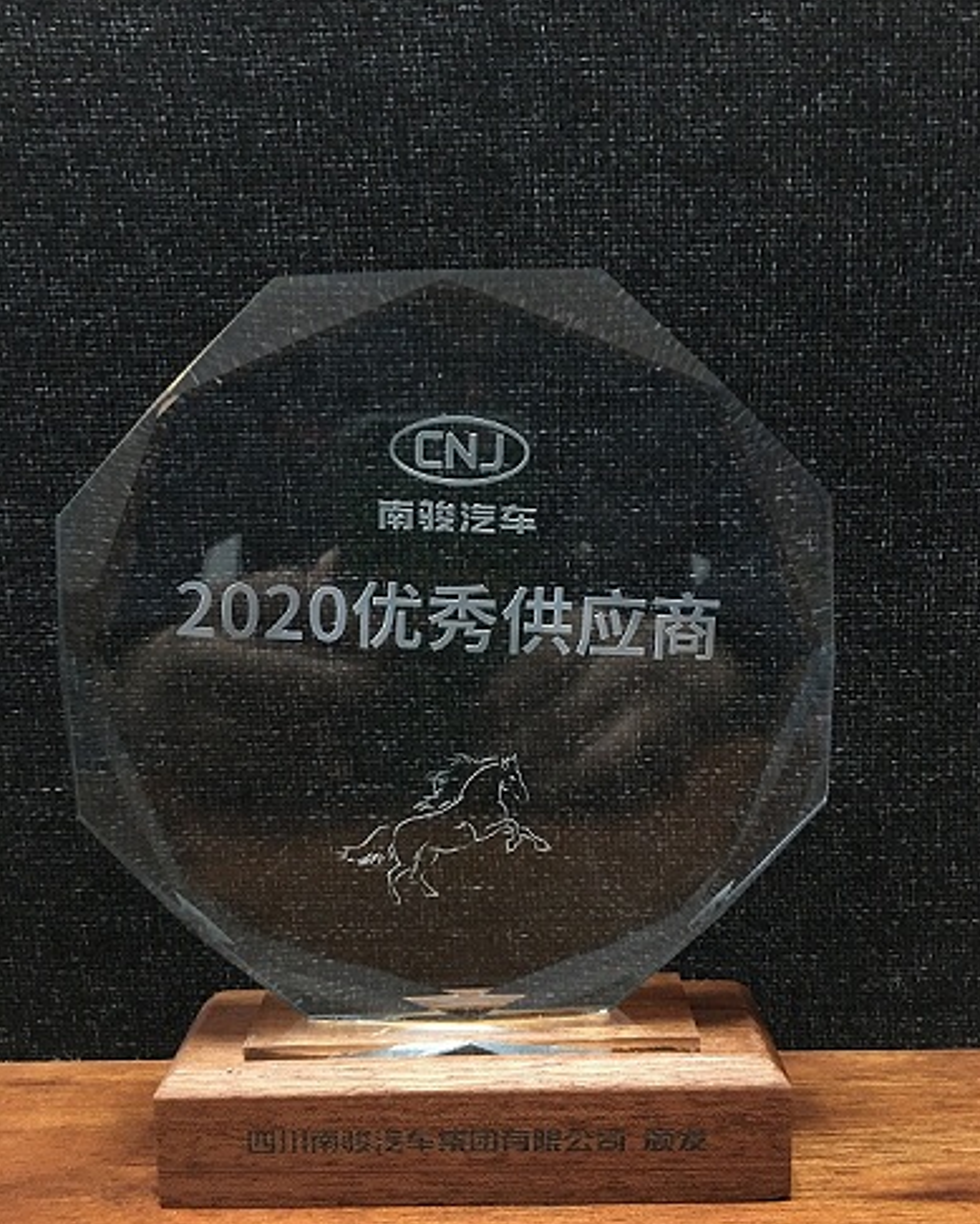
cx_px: 499
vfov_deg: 57.2
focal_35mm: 31
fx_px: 1124
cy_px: 617
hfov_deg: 47.1
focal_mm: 4.15
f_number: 2.2
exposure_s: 1/4
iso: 100
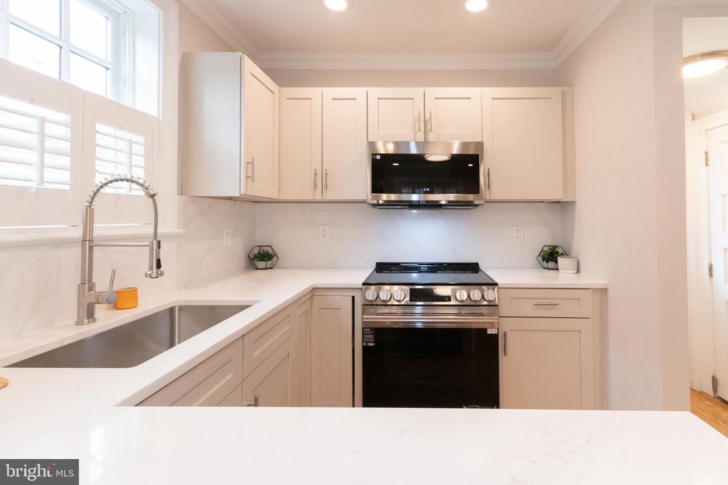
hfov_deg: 100.4
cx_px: 364
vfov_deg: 77.3
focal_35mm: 15
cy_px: 242
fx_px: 303
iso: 2000
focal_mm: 10
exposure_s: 1/125
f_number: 9
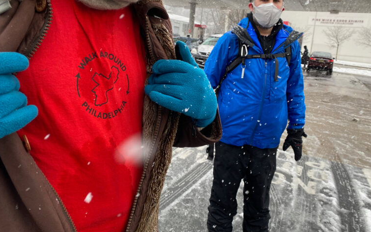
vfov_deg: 44.4
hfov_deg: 66.5
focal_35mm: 28
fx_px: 283
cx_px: 184
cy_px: 96
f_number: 1.8
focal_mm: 4.25
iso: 32
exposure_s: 1/122
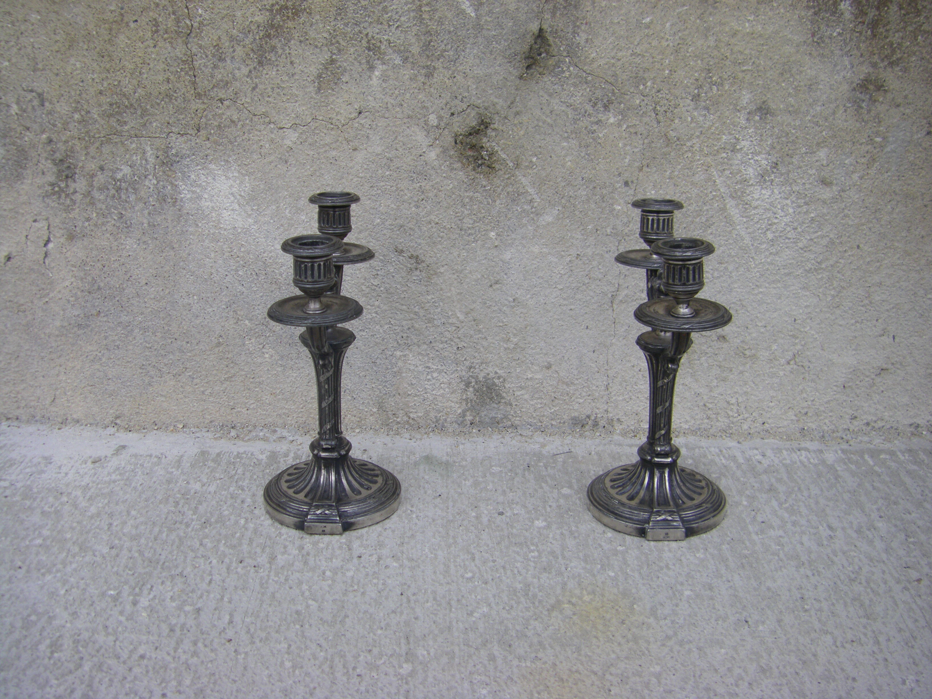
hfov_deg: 49.0
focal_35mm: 38
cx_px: 466
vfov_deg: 37.7
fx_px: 1023
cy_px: 350
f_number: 3.5
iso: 64
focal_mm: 6.3
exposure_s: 1/200
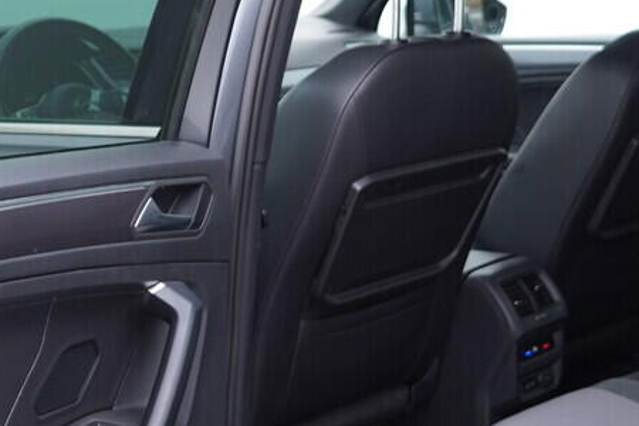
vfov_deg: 16.6
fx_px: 1455
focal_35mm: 82
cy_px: 259
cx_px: 321
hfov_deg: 24.8
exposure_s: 1/40
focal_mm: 24
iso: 160
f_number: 2.8
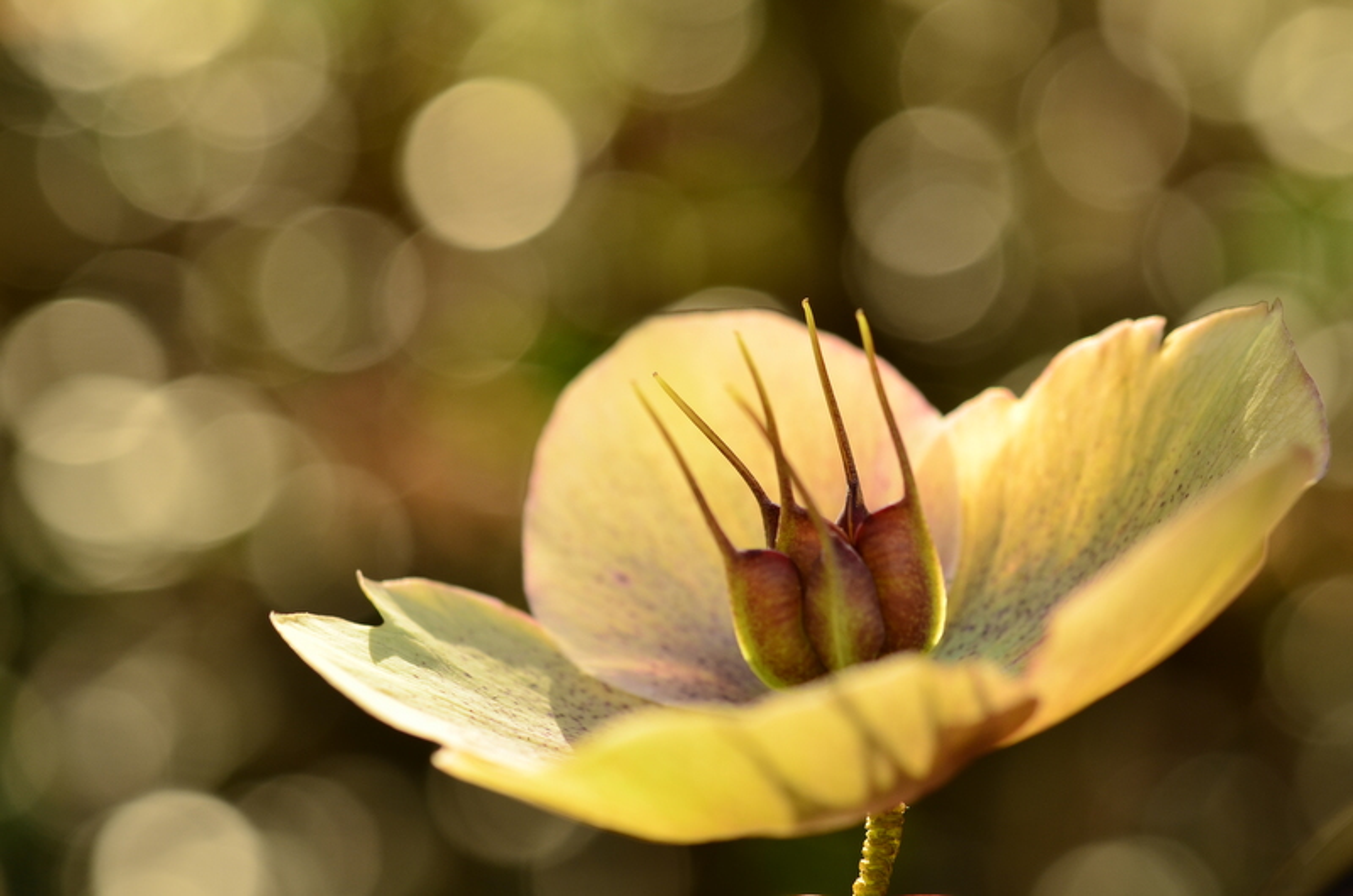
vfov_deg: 15.1
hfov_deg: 22.7
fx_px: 3376
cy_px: 448
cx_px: 676
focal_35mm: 90
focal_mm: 60
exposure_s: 1/320
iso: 320
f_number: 5
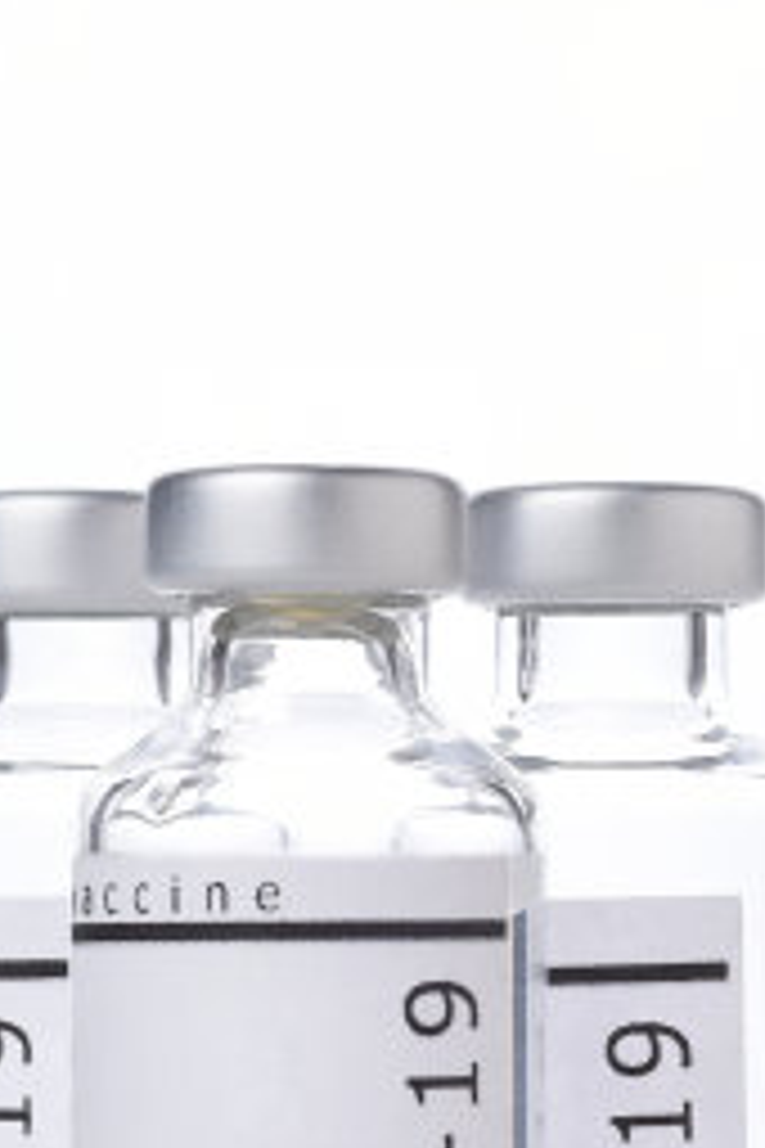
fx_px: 8032
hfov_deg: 5.5
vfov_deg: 8.2
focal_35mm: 252
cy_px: 918
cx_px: 398
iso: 100
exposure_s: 1/160
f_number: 14
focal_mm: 105
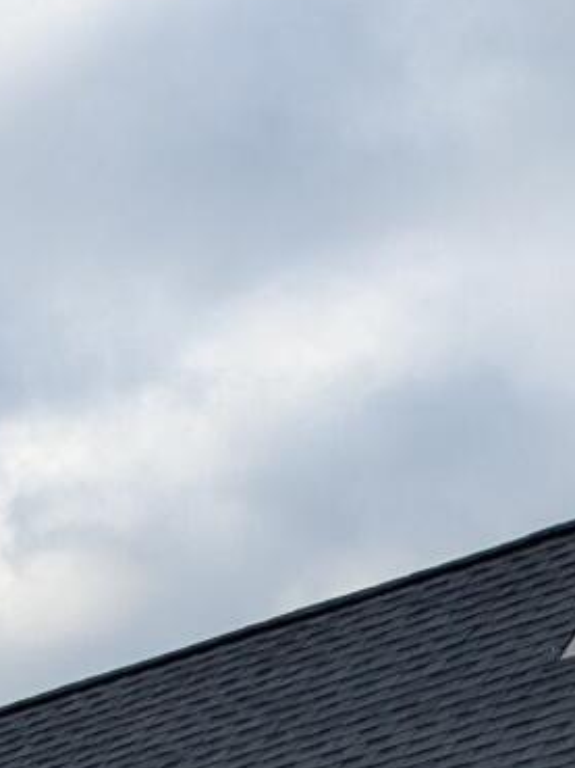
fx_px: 3237
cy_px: 2042
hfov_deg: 9.6
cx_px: -455
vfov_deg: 10.8
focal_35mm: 146
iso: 45
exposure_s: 1/2128
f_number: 1.73
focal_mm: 4.38
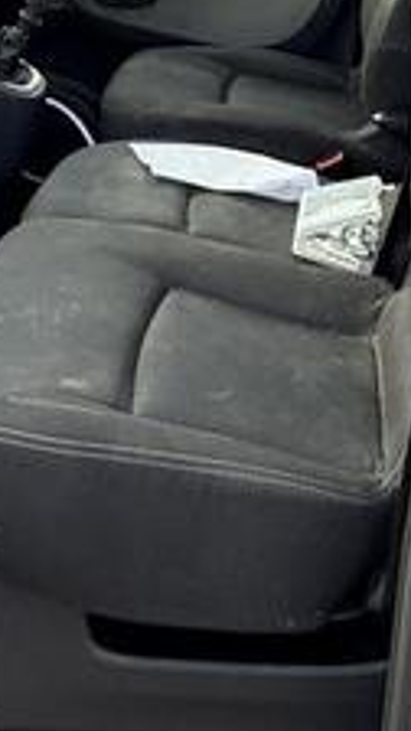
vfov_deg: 33.0
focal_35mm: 61
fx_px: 1182
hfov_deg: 19.7
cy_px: 104
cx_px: 238
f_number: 2.2
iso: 80
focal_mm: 2.22
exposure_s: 1/102
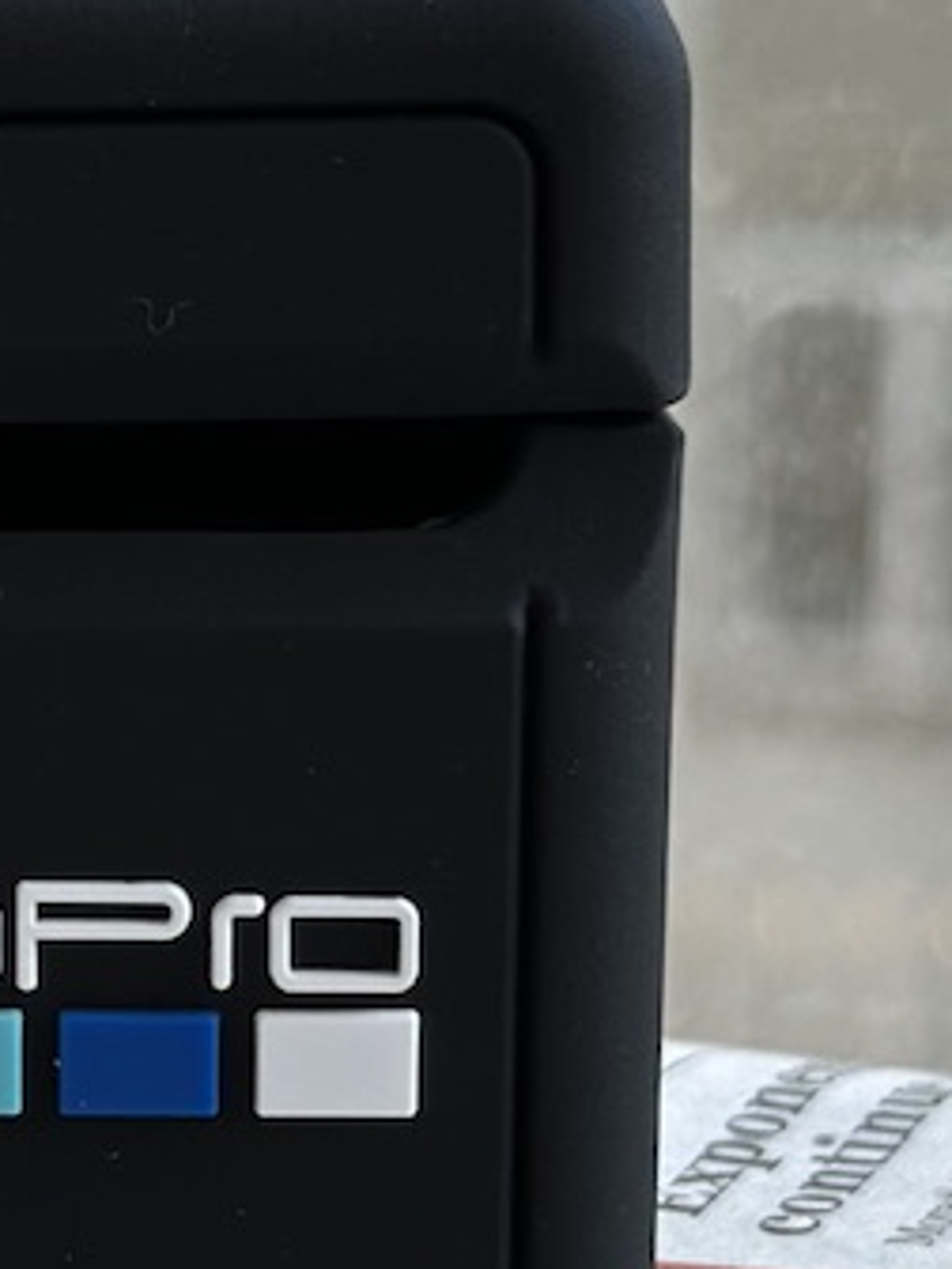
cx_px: -178
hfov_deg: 8.0
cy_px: 959
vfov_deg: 10.8
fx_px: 6710
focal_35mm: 183
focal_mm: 6.86
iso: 80
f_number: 1.78
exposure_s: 1/290
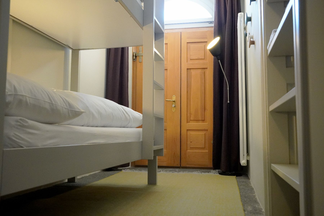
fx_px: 297
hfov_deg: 57.2
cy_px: 108
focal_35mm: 33
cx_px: 162
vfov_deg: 40.0
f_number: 4
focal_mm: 22
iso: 4000
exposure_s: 1/160
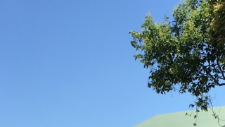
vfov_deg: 11.3
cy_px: 210
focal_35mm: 101
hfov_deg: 21.0
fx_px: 603
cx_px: 166
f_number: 2.2
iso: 25
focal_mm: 4.15
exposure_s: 1/1350
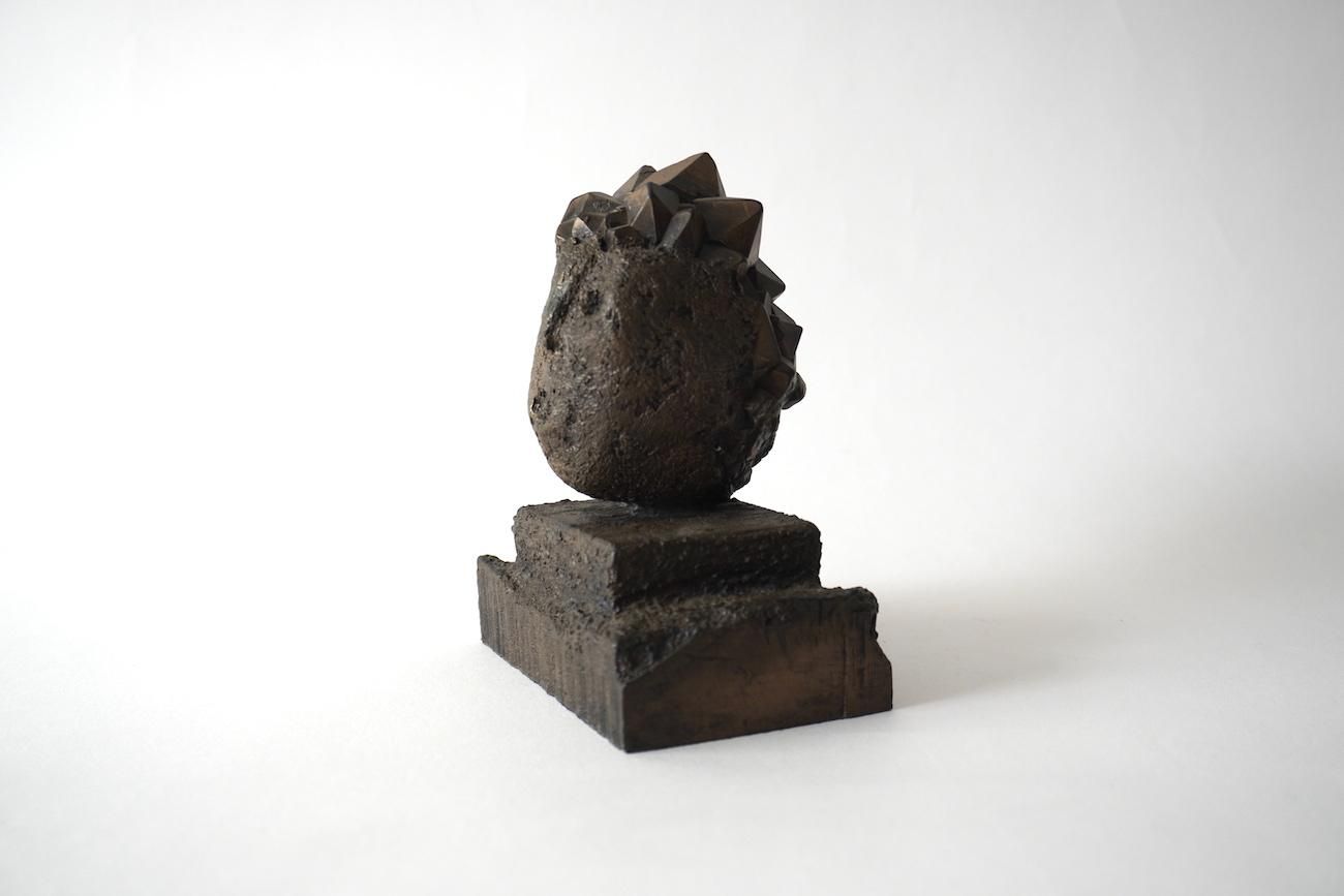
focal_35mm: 38
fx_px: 1400
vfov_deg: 35.5
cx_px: 672
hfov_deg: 51.3
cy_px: 448
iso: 250
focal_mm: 25
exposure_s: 1/60
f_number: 4.5
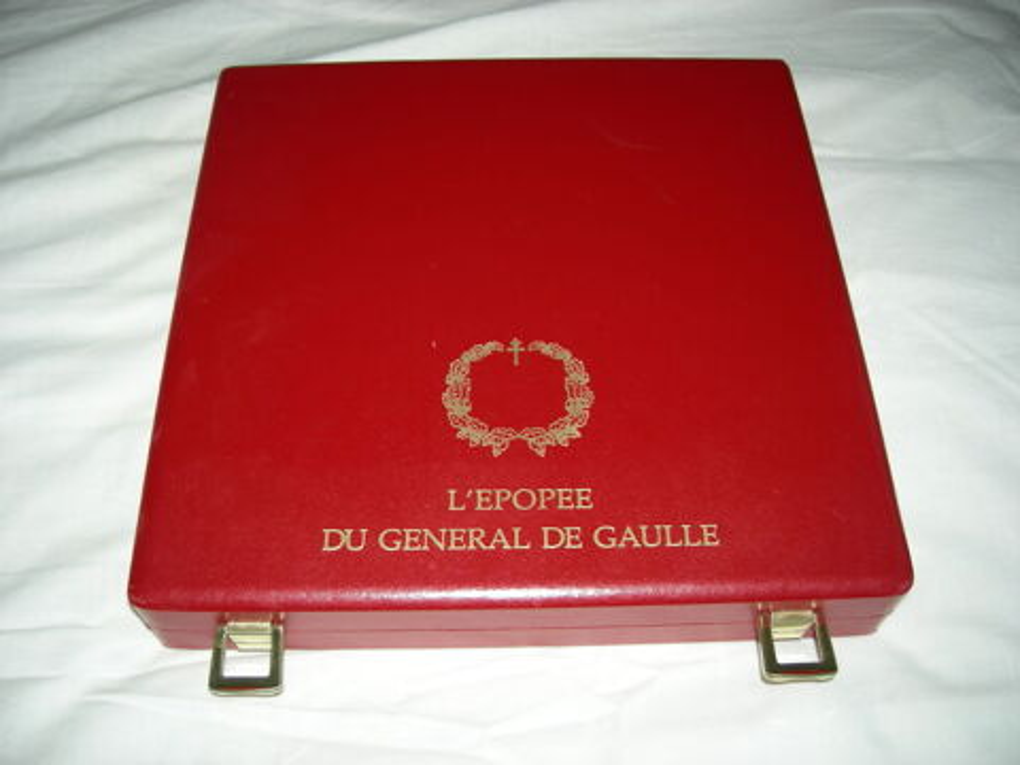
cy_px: 382
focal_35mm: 36
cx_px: 510
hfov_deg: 51.4
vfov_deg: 39.7
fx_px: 1061
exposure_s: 1/60.1
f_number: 2.7
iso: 64
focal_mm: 7.5
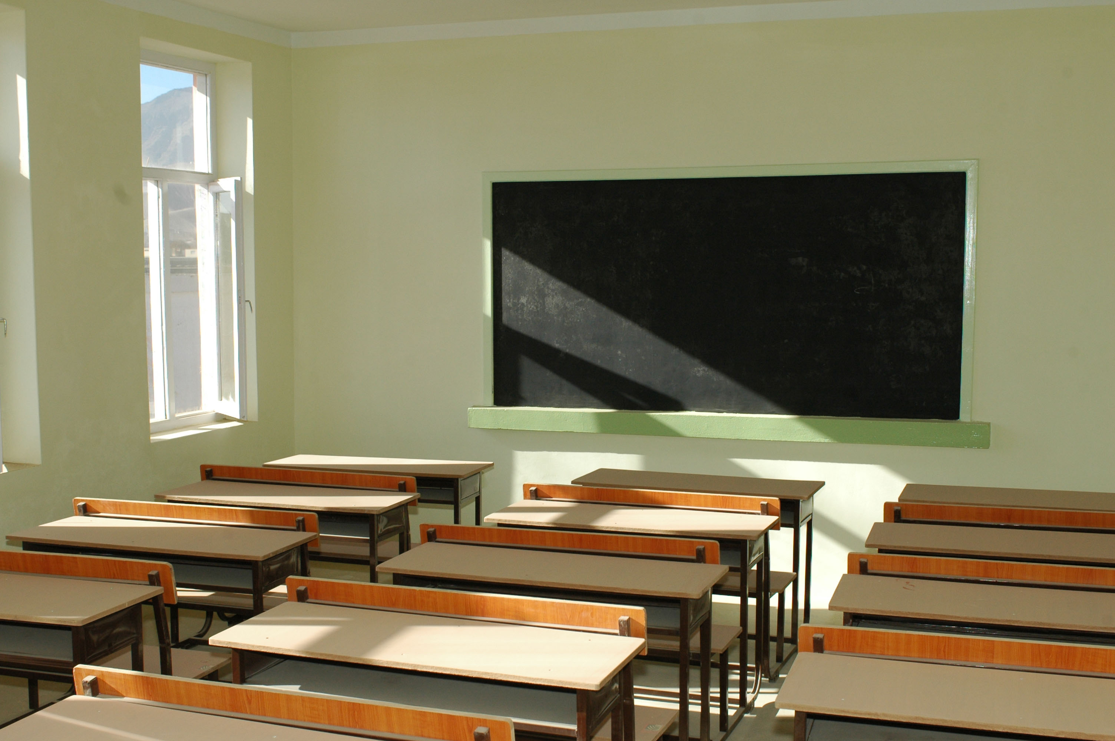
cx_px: 558
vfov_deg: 31.8
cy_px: 370
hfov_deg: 46.4
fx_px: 1300
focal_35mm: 42
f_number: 10
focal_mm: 28
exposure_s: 1/400
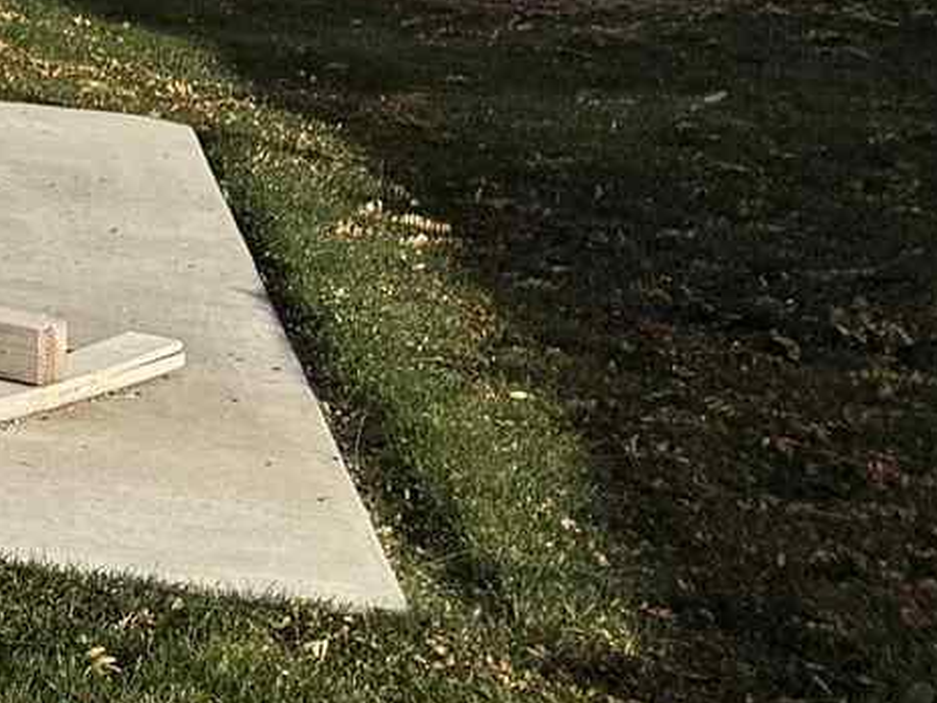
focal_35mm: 159
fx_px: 4304
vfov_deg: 8.7
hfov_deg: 10.6
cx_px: -1331
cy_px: -794
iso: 80
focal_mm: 6.76
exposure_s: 1/3759
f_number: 1.78
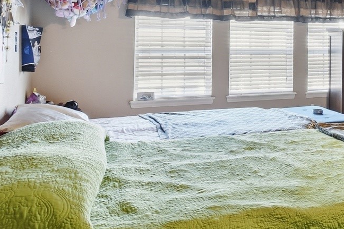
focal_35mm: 44
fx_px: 420
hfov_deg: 37.0
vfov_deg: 29.6
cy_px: 40
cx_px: 384
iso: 250
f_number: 9
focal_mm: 10
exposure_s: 1/20
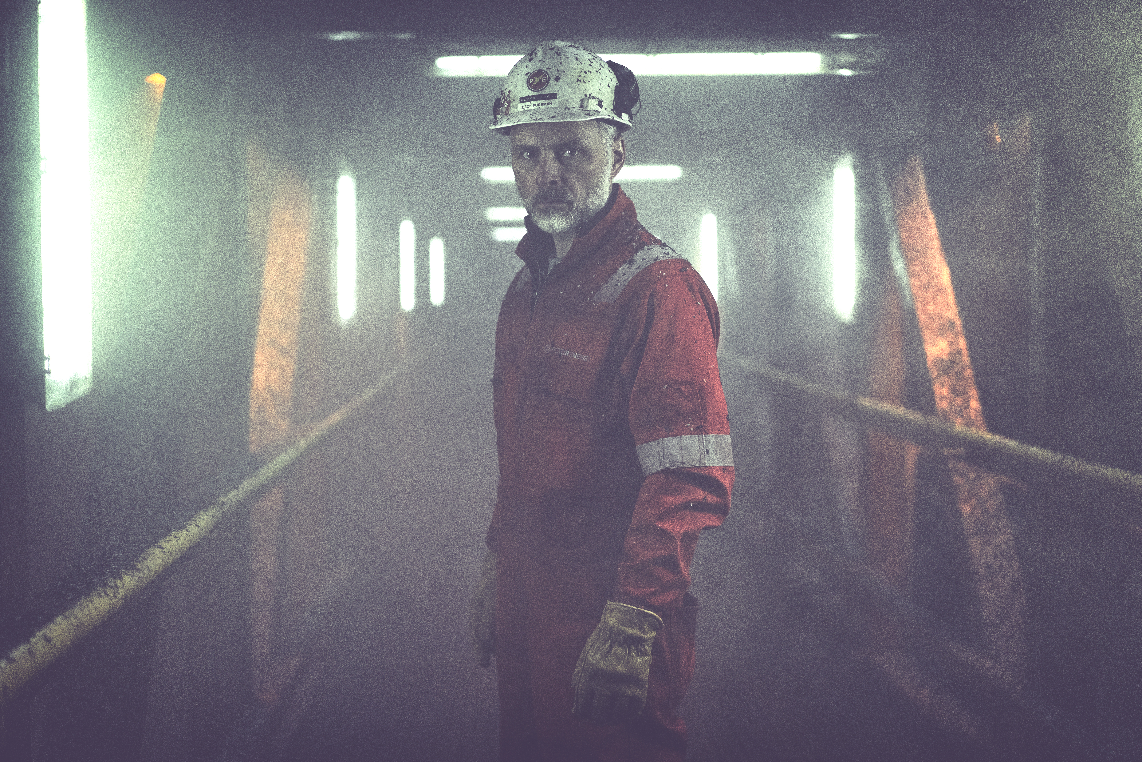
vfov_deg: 24.6
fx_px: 1745
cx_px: 571
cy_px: 381
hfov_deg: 36.2
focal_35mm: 55
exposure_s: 1/250
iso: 1600
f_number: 2
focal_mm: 55
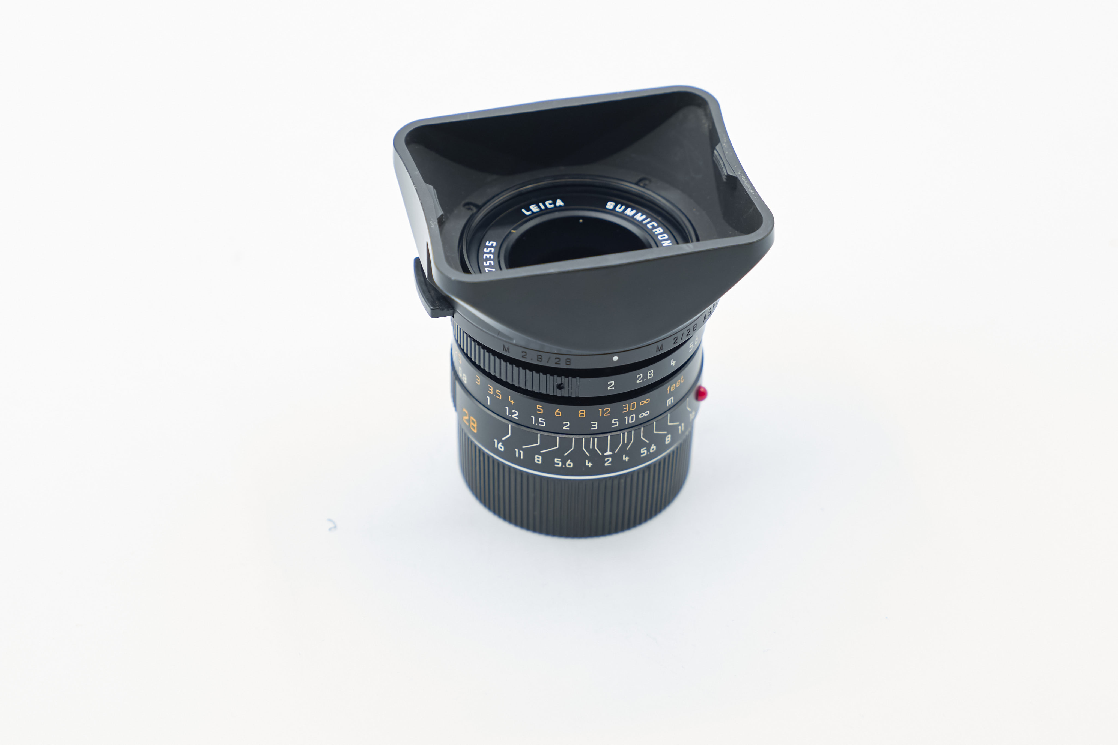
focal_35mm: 106
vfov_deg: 12.9
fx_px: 3292
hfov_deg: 19.3
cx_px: 559
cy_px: 372
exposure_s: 1/320
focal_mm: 70
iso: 800
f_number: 4.5
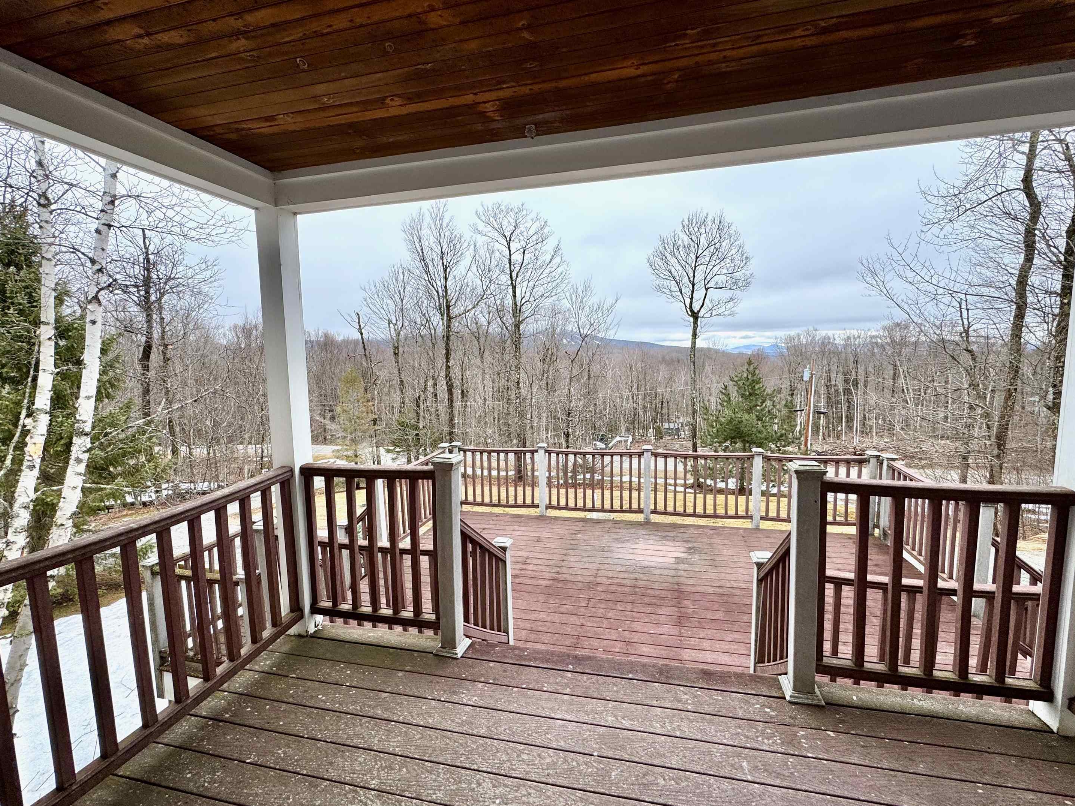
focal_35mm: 15
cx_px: 551
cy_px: 396
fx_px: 466
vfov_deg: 81.7
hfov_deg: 98.2
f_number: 2.2
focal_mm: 2.22
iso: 40
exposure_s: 1/1277
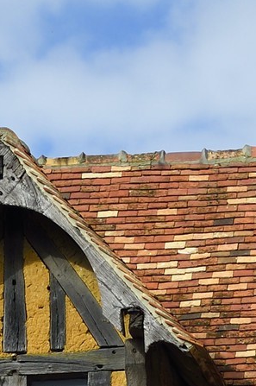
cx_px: 68
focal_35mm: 323
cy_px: 857
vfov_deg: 6.2
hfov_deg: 4.2
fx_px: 3453
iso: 200
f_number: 11
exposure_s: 1/250
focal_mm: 60
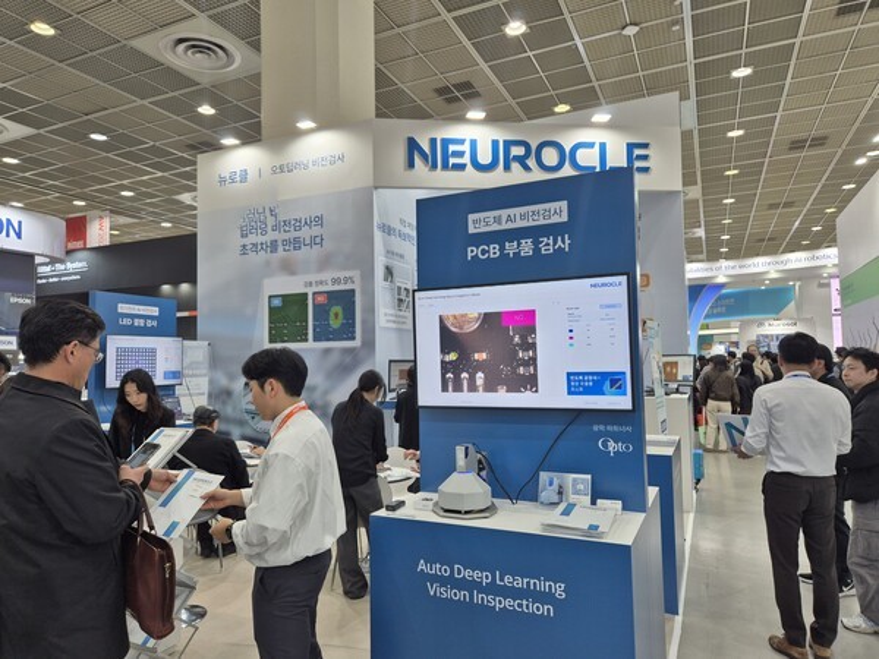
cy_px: 330
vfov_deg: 58.9
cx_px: 440
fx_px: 584
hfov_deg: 73.9
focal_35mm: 23
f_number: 1.8
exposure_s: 1/120
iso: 64
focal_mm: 5.4
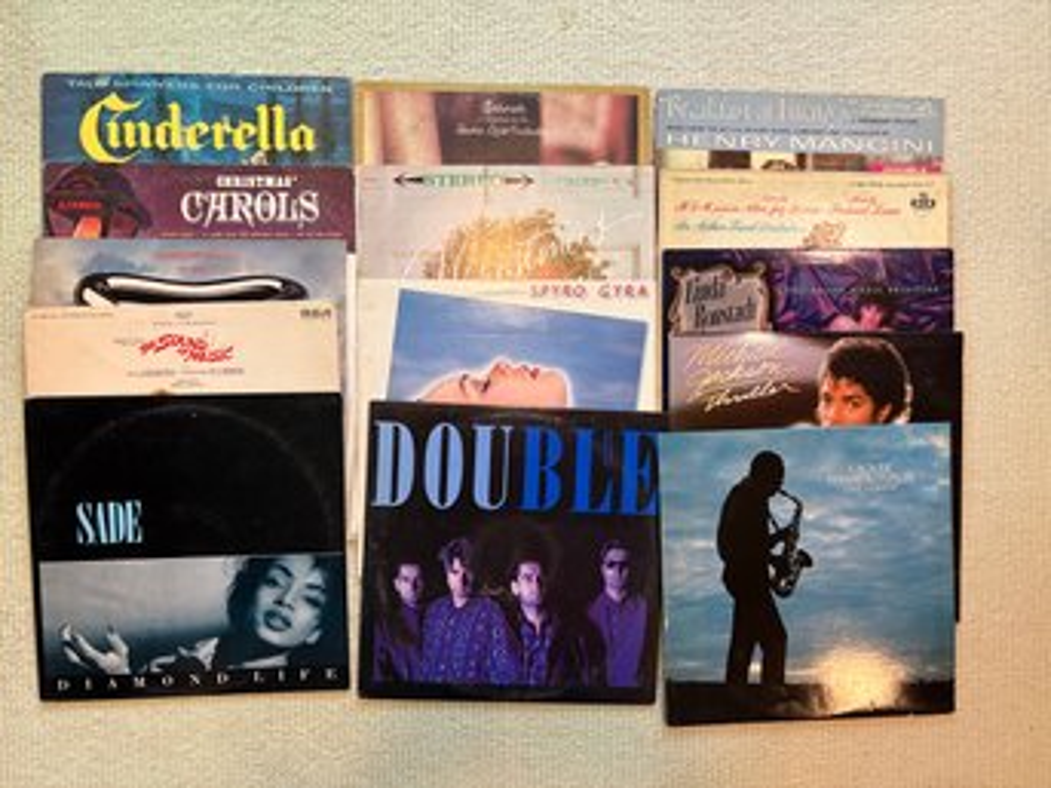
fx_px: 789
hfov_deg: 67.3
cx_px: 526
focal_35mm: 26
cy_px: 394
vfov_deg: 53.0
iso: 500
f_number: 1.6
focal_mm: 5.96
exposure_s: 1/40
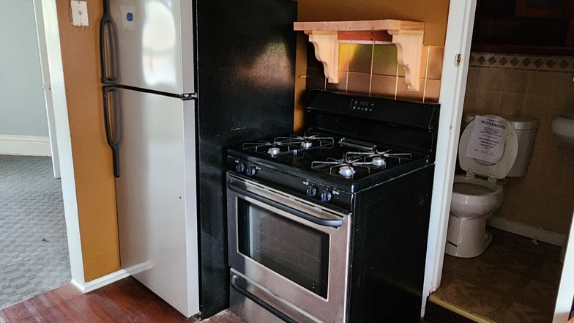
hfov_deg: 71.9
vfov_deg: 44.4
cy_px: 153
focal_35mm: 26
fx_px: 396
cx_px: 292
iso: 640
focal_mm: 2.2
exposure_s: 1/30
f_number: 2.2
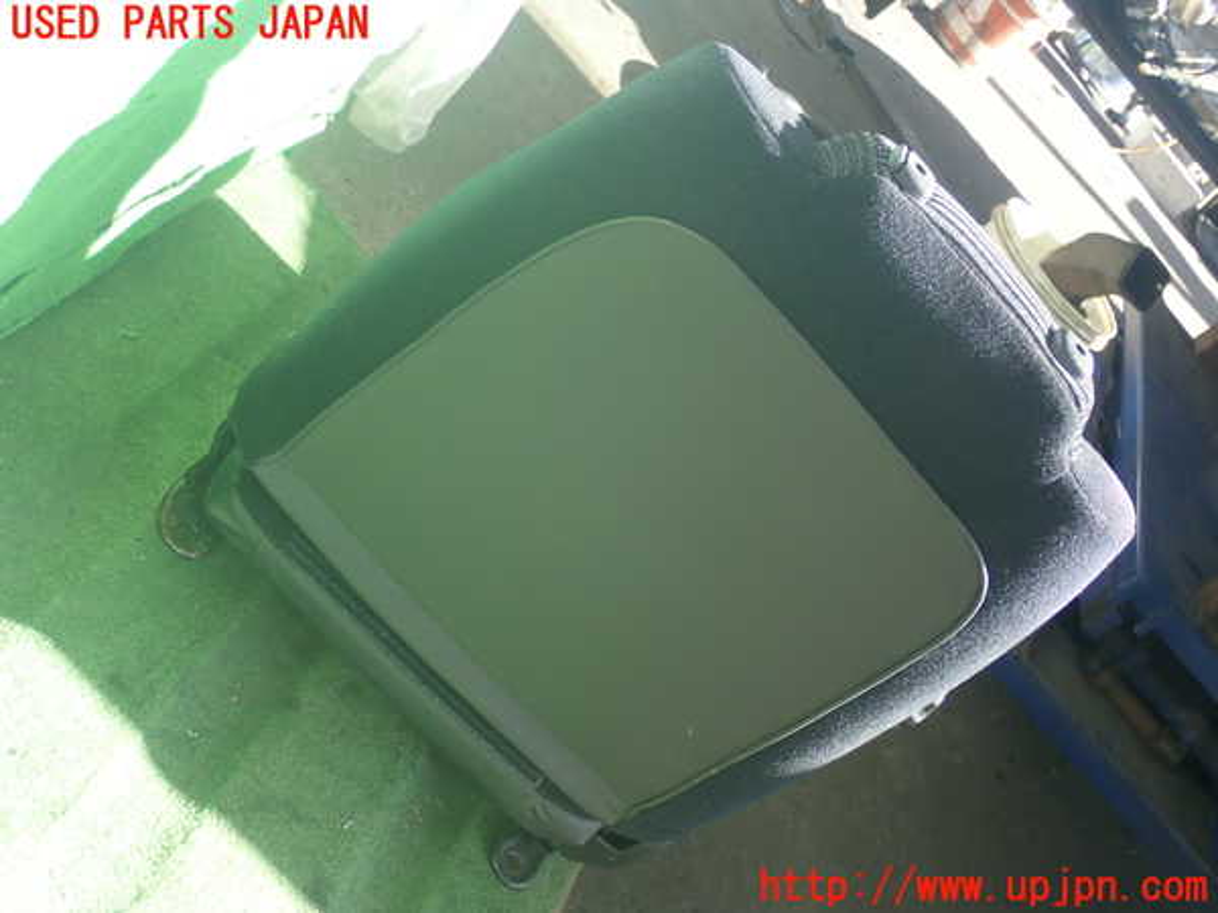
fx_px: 1724
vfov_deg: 29.7
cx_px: 609
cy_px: 456
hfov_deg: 38.9
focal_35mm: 49
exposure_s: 1/100
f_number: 3.2
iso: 160
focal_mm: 8.99
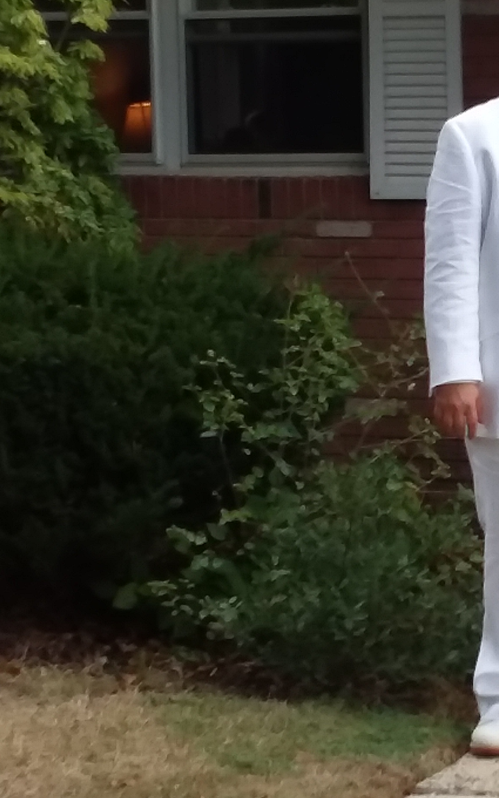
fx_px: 1110
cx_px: 609
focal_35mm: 51
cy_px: 353
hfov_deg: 23.1
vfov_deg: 39.5
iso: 50
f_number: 1.9
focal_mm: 2.91
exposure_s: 1/351
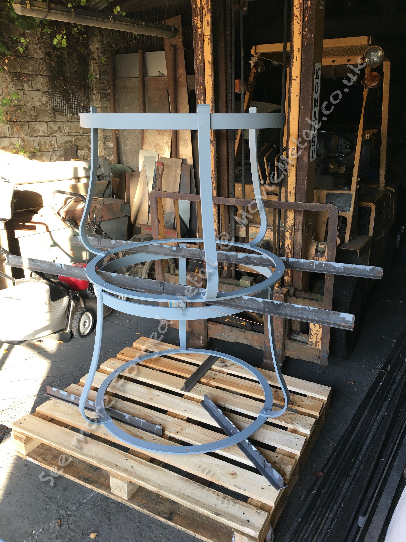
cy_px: 271
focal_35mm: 29
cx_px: 203
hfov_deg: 48.2
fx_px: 454
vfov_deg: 61.7
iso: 25
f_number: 2.2
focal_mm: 4.15
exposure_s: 1/33
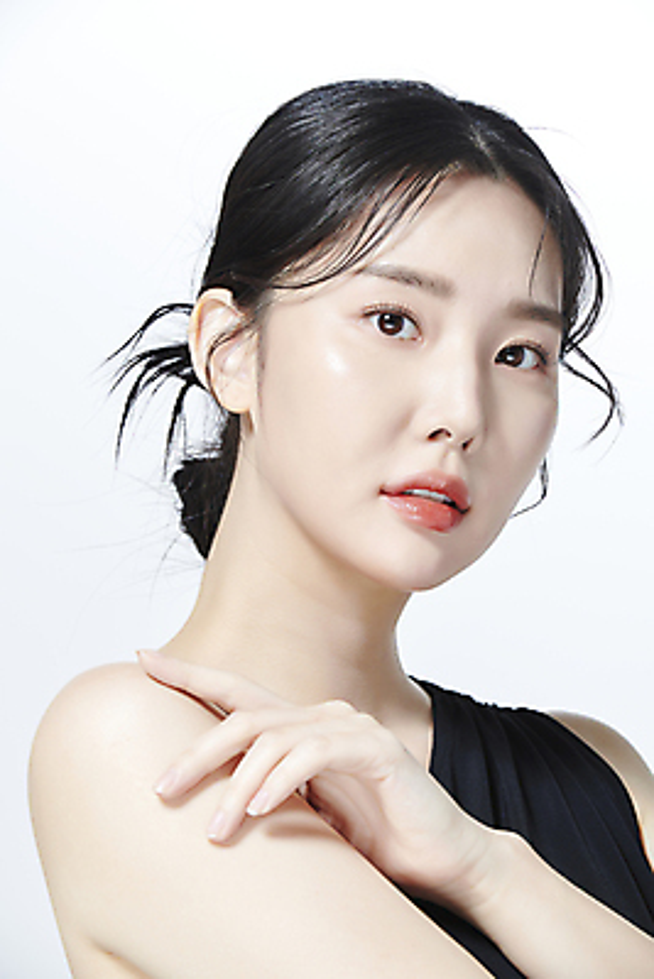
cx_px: 327
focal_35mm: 190
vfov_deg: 10.8
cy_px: 490
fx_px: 5173
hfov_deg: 7.2
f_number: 11
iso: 64
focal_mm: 190
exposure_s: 1/125
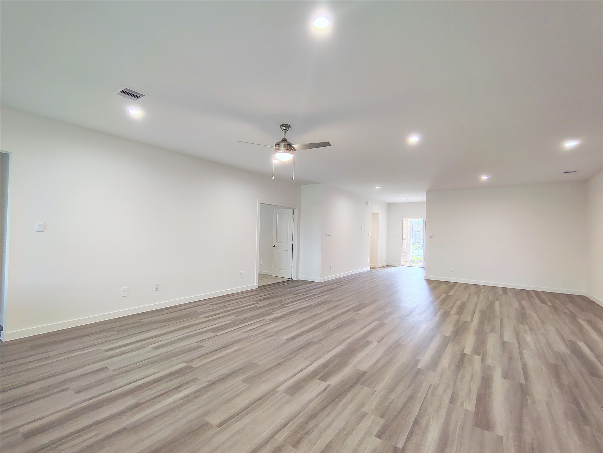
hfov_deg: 94.5
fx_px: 279
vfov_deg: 78.1
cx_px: 302
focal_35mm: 16
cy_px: 226
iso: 395
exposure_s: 1/30
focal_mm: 2.13
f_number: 2.2
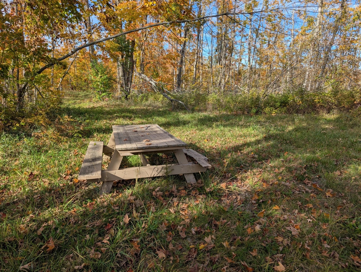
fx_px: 251
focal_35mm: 24
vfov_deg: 57.0
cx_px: 180
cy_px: 136
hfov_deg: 71.5
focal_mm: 6.9
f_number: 1.68
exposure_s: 1/563
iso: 20
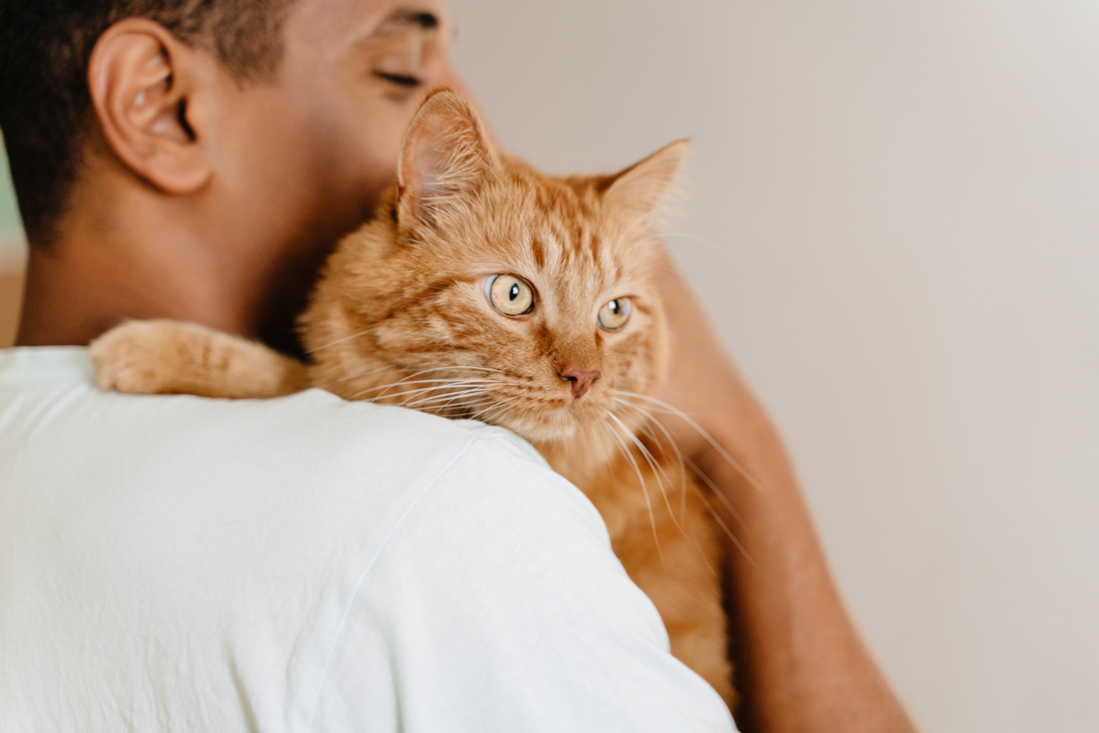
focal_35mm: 75
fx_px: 2290
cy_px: 366
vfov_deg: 18.2
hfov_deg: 27.0
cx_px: 550
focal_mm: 75
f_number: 2.8
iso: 320
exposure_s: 1/160
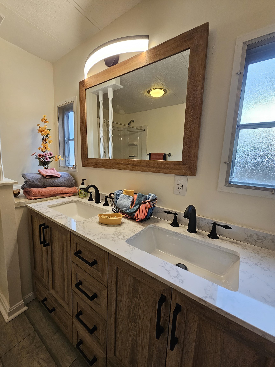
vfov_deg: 106.2
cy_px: 184
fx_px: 138
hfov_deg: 89.9
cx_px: 138
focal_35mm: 13
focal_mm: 2.2
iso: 100
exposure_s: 1/60
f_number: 2.2
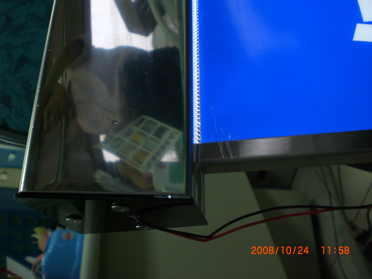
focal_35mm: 38
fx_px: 408
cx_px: 186
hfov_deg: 49.0
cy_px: 140
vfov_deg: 37.7
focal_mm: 6.3
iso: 200
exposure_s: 1/100
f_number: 3.1
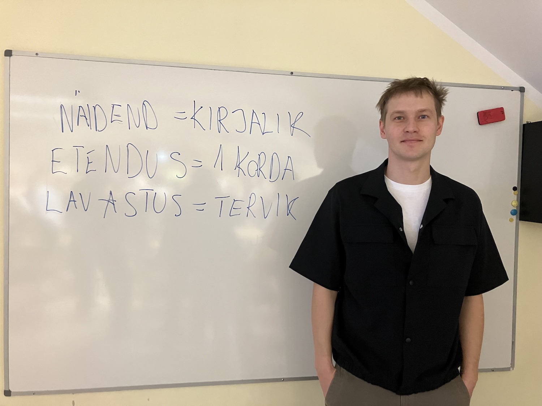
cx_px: 271
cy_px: 203
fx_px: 438
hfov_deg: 63.4
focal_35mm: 28
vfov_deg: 49.7
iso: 320
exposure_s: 1/33
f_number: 1.8
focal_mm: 3.99
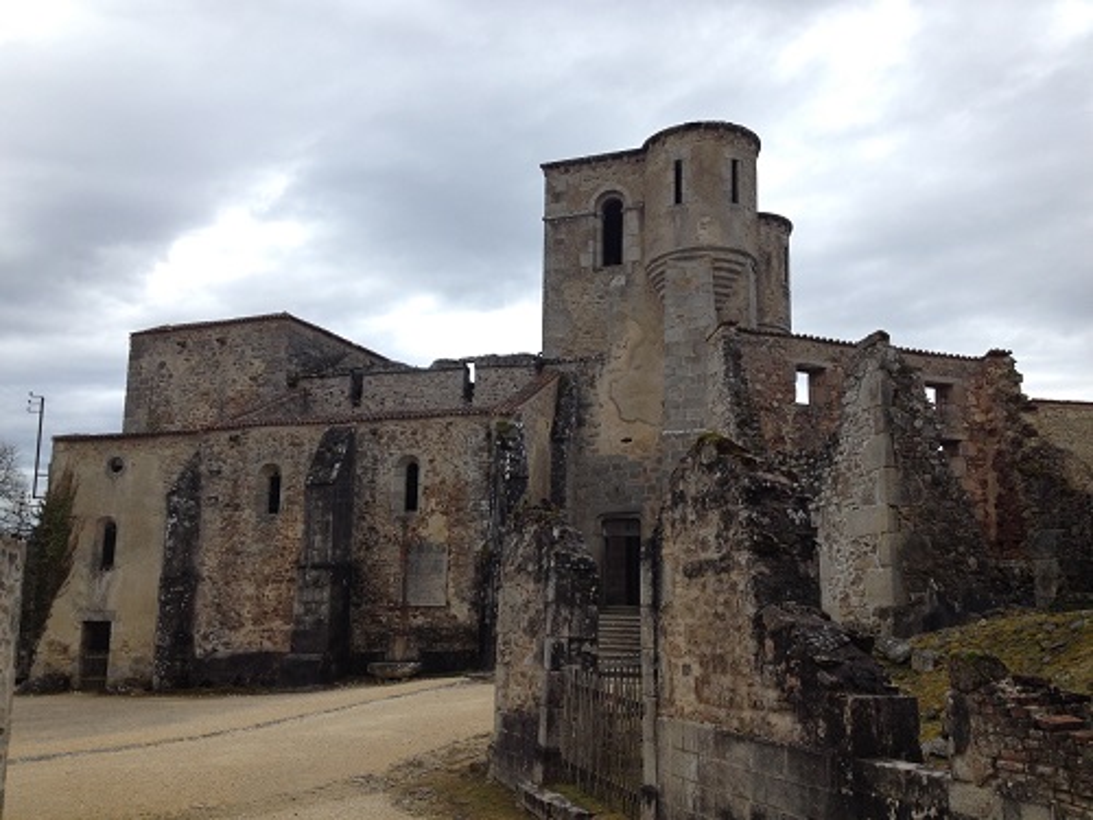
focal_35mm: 35
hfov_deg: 52.6
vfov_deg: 40.7
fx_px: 1105
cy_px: 410
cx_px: 546
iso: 50
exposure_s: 1/484
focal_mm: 4.28
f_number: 2.4
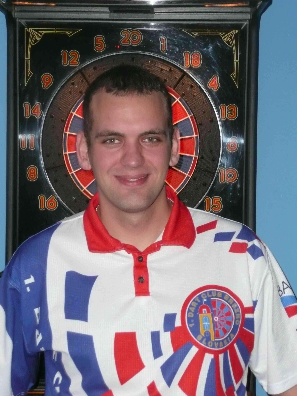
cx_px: 148
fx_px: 961
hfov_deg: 17.6
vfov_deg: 23.3
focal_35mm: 84
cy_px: 198
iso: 500
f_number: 4.7
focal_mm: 13.7
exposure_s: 1/30
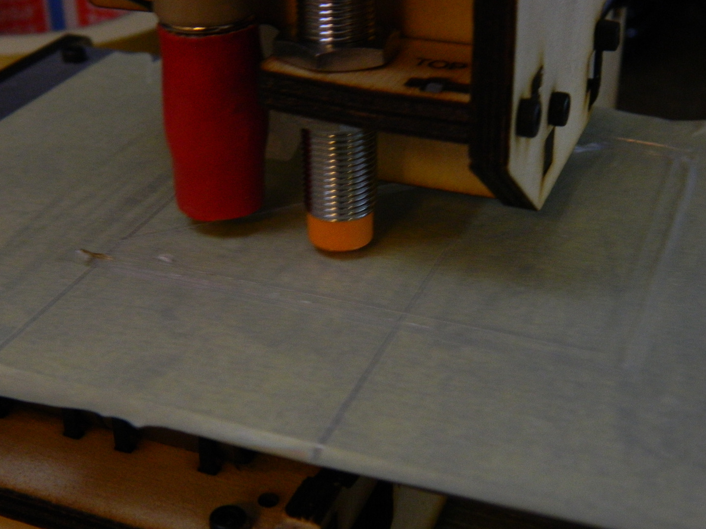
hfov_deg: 33.8
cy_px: 264
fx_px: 1163
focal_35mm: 57
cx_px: 353
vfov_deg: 25.7
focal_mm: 10.2
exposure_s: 1/20
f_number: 3.8
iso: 400
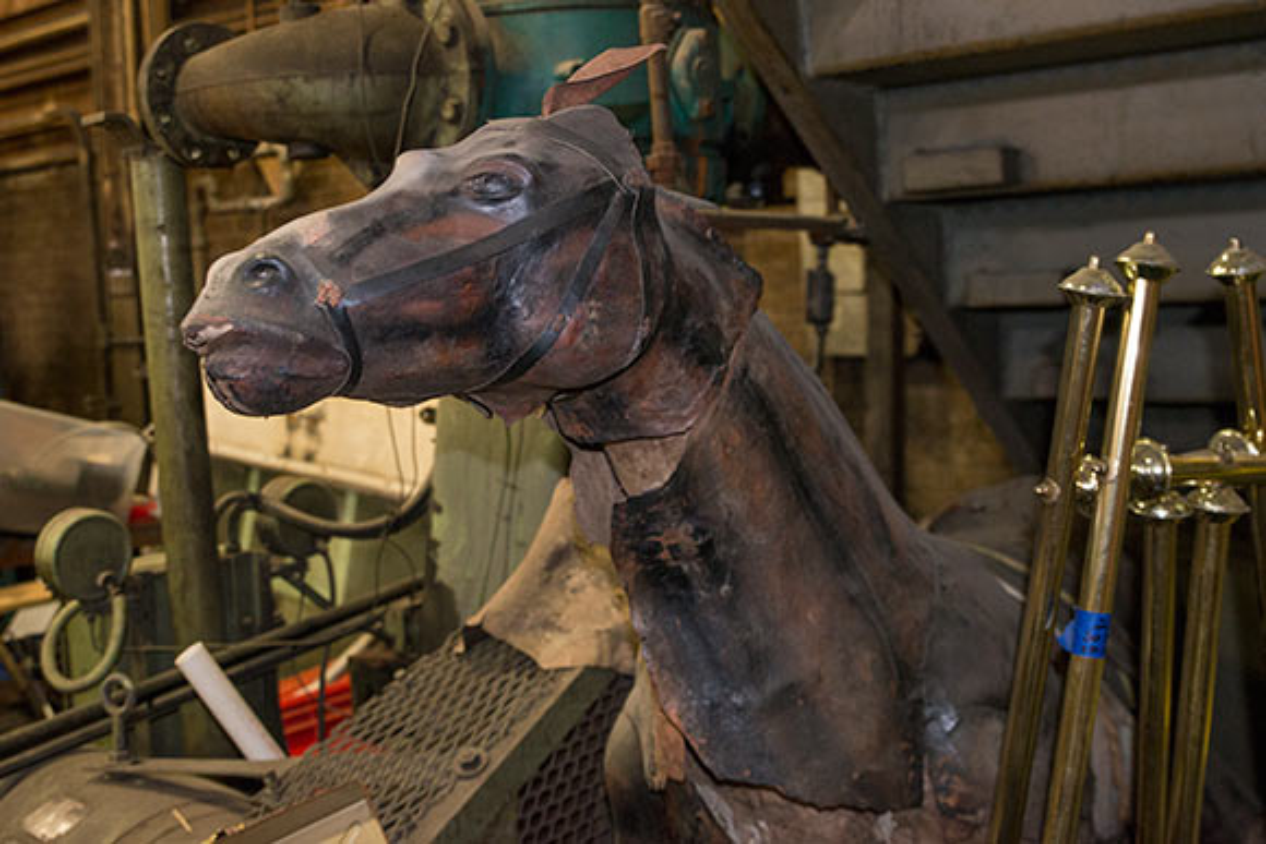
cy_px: 422
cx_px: 633
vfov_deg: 38.9
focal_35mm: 34
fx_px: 1196
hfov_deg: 55.8
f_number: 4.8
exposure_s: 1/180
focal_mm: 34
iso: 1250
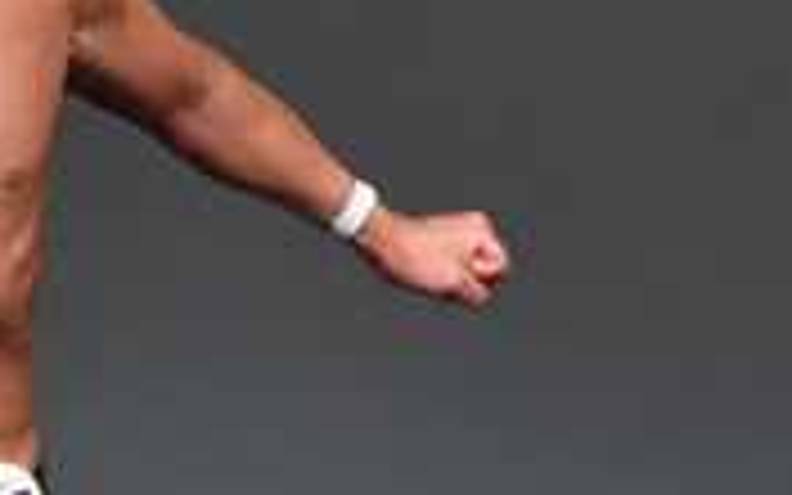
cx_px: -25
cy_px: 508
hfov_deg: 1.3
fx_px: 36284
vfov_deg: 0.8
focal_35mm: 1681
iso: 4000
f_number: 5.6
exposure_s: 1/400
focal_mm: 250
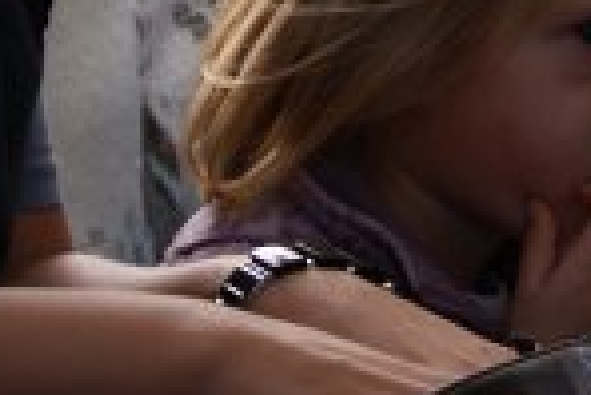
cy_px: -411
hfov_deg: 5.7
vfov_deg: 3.8
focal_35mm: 356
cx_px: 902
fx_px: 5853
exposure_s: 1/100
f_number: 5.6
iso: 100
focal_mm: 55
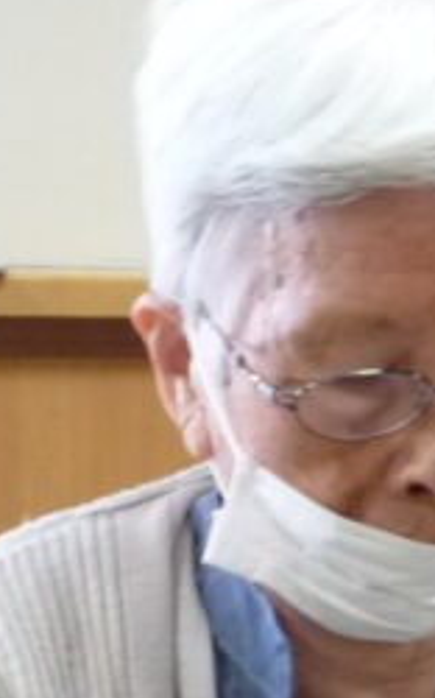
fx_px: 2412
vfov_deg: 15.7
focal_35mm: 127
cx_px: 689
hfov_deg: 9.9
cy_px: 896
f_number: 3.3
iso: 250
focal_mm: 5.2
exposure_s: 1/30
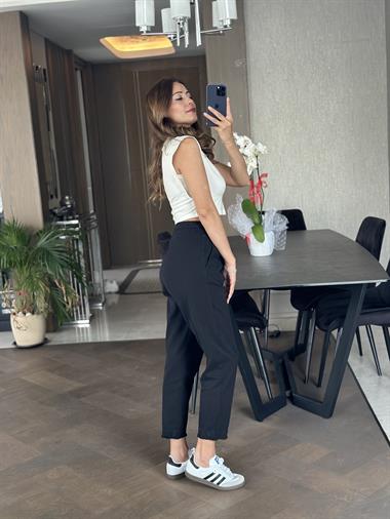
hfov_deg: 30.3
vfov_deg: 39.6
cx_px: 195
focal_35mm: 48
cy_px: 260
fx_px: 720
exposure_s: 1/60
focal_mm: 6.86
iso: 320
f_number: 1.78
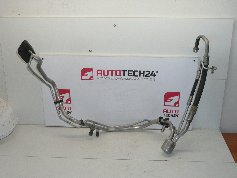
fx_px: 315
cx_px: 116
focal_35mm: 46
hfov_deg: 41.2
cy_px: 87
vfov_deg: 31.5
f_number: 3.4
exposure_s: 1/160
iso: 100
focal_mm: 4.9
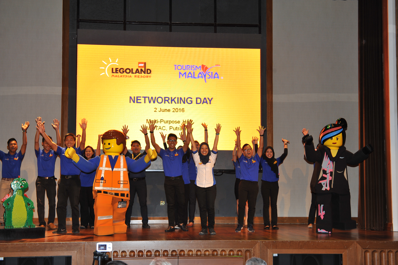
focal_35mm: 58
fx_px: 641
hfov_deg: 34.5
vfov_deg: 23.4
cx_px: 199
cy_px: 132
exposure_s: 1/80
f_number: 5
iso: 800
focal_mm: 58
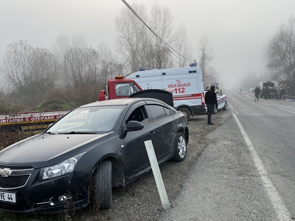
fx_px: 281
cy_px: 120
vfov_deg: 42.9
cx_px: 145
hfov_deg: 55.3
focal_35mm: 33
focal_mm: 4.2
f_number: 1.6
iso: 32
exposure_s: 1/198
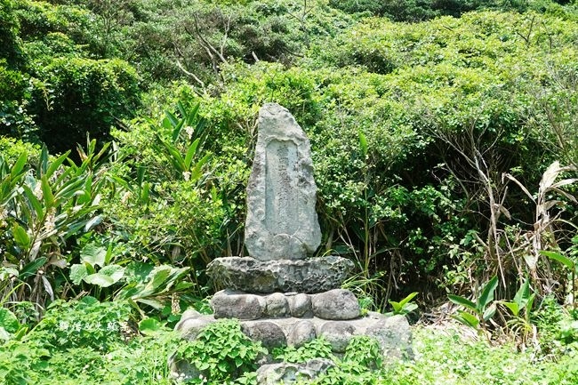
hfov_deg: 46.4
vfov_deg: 31.9
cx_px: 289
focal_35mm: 42
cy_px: 192
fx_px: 674
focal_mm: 15.59
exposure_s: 1/200
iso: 125
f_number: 5
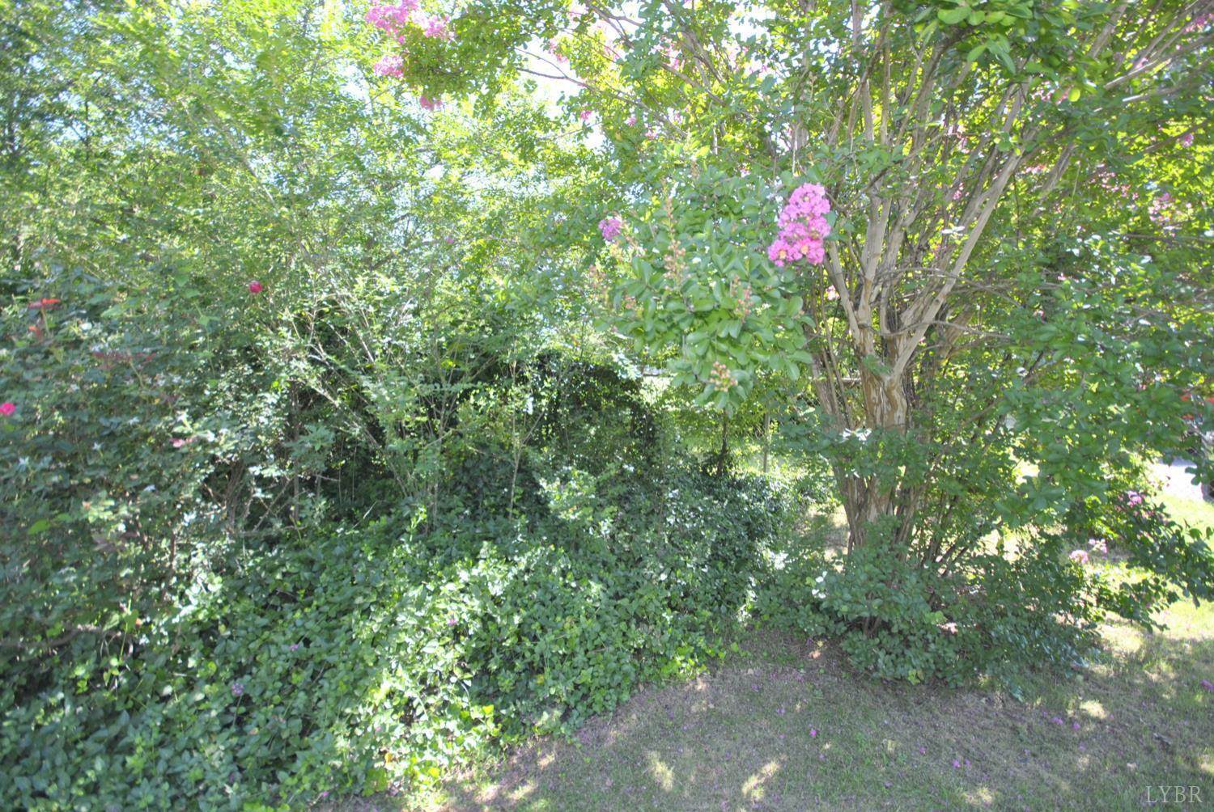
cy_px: 406
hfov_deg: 100.3
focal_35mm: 15
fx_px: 506
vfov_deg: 77.5
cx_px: 607
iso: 220
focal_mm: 10
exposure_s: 1/125
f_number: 4
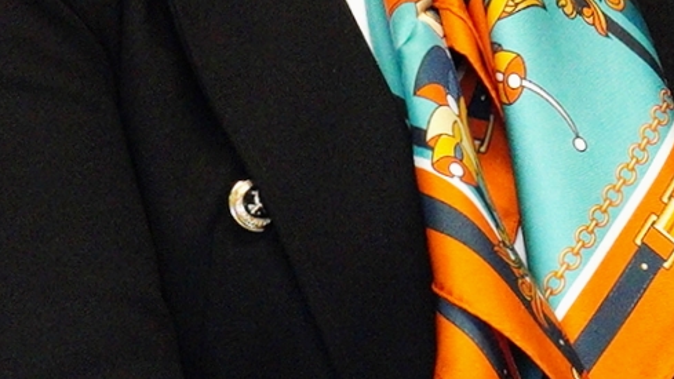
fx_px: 6344
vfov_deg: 3.4
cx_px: 810
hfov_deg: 6.0
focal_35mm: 355
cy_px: -230
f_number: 5.6
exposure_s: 1/250
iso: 3200
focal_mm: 47
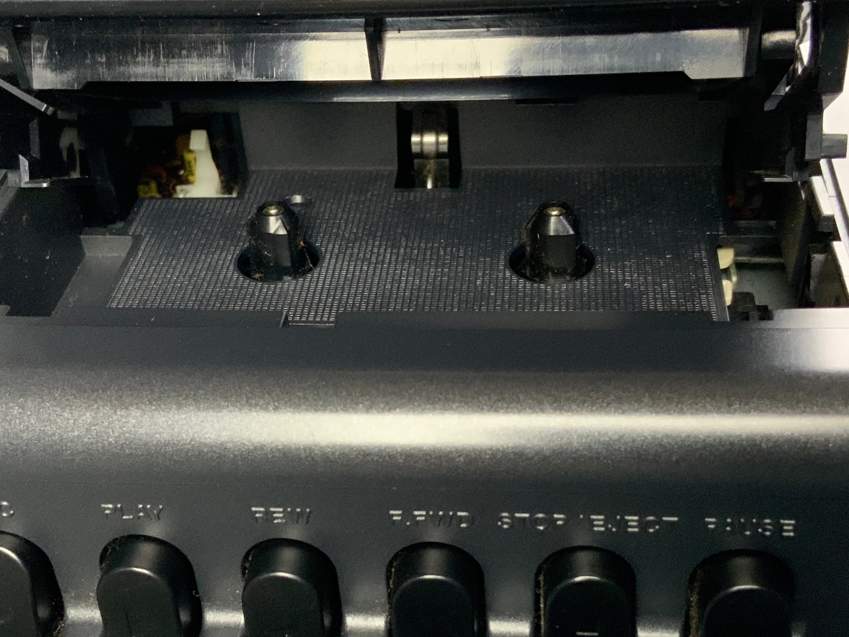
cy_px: 394
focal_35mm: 52
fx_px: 1275
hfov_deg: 36.8
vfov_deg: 27.9
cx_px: 401
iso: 200
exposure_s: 1/60
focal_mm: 3
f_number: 1.8
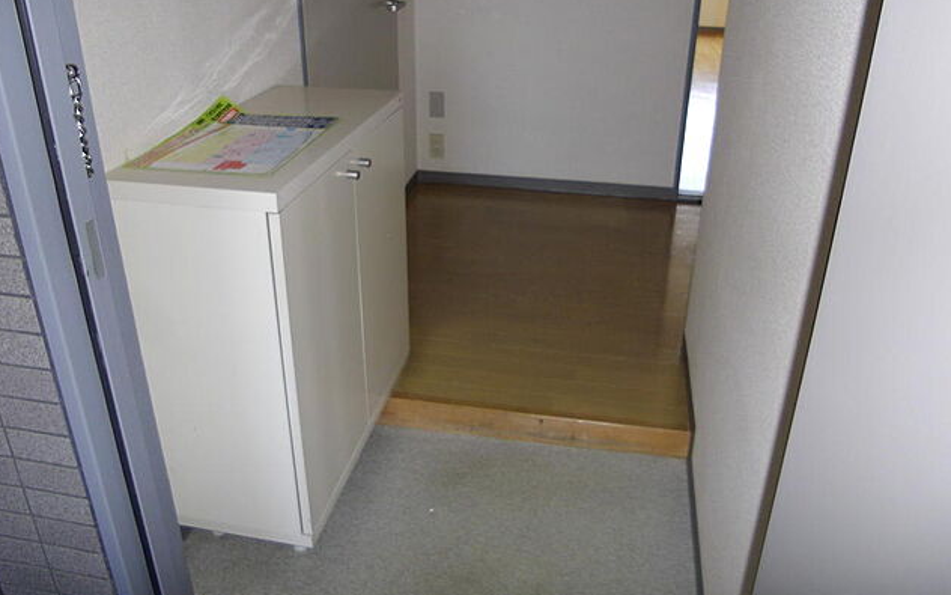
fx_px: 752
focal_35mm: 29
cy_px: 256
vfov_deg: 43.0
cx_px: 471
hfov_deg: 64.6
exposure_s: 1/50
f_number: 3.2
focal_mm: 4.9
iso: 121
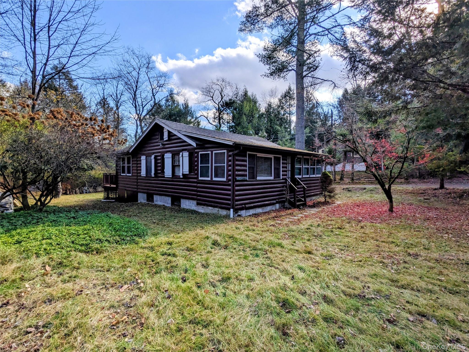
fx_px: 217
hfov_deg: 94.5
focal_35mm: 16
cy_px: 176
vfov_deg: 78.1
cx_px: 234
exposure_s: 1/1088
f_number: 2.2
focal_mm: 2.22
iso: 29
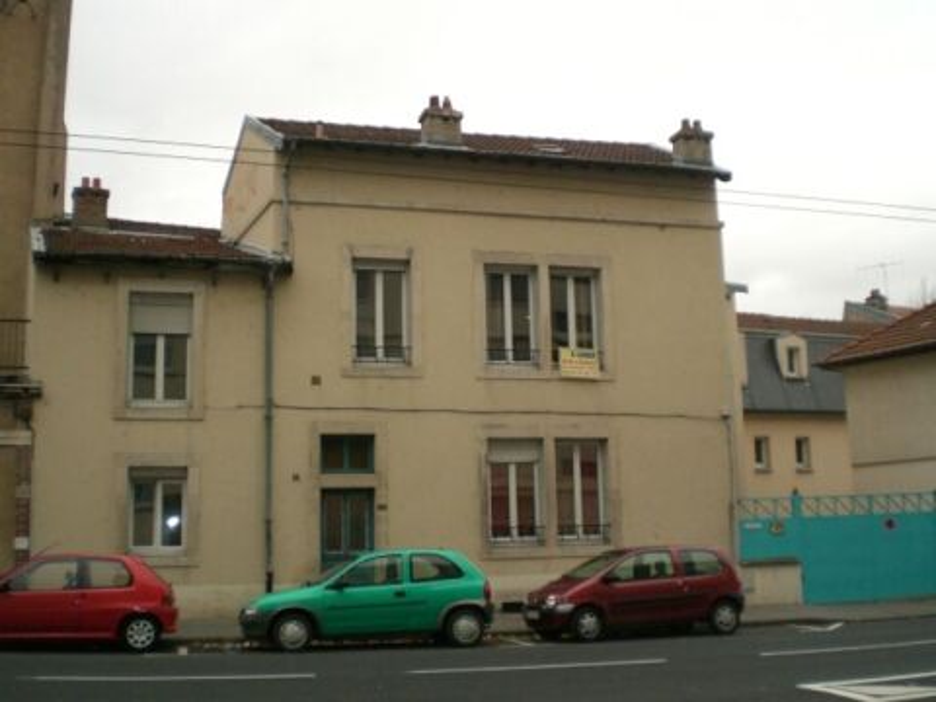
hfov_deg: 49.0
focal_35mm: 38
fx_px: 1028
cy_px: 351
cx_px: 468
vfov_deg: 37.7
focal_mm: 6.3
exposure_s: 1/125
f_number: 3.1
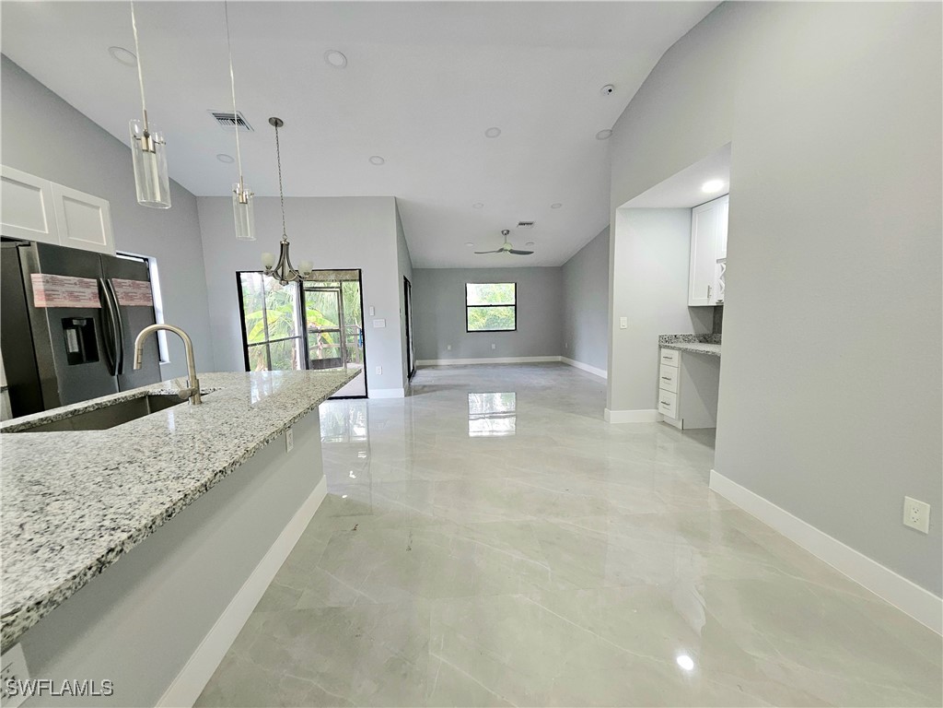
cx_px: 472
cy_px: 354
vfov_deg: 89.9
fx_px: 354
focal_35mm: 13
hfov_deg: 106.2
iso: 125
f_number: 2.2
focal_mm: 1.74
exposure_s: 1/60.2
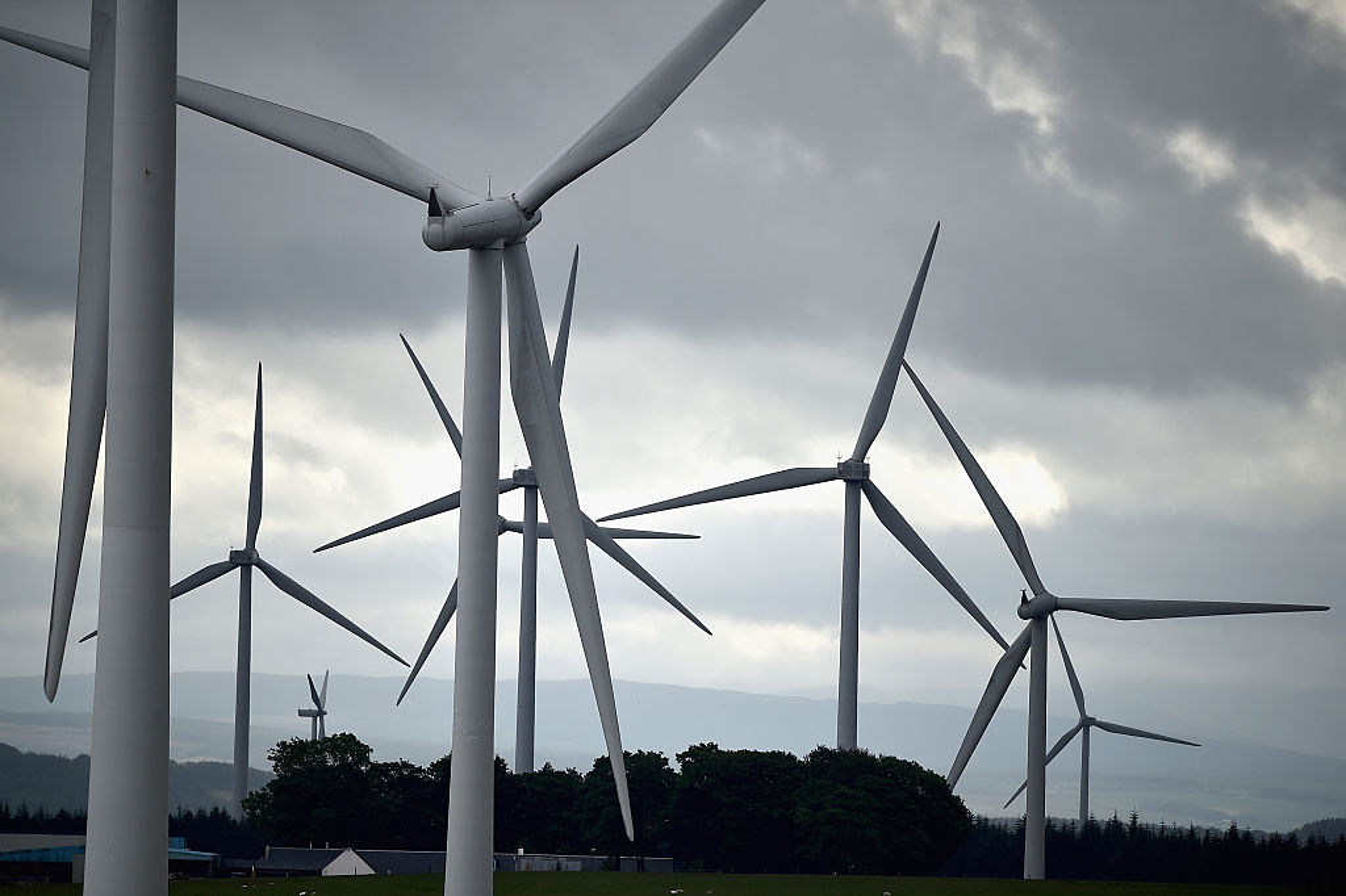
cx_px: 673
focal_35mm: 500
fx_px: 18687
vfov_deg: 2.7
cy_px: 448
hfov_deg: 4.1
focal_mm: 500
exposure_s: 1/1000
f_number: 4
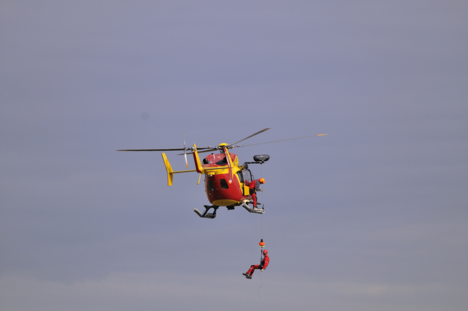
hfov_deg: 4.6
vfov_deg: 3.0
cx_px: 234
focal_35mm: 450
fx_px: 5842
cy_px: 156
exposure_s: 1/800
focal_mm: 300
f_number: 5.6
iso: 200
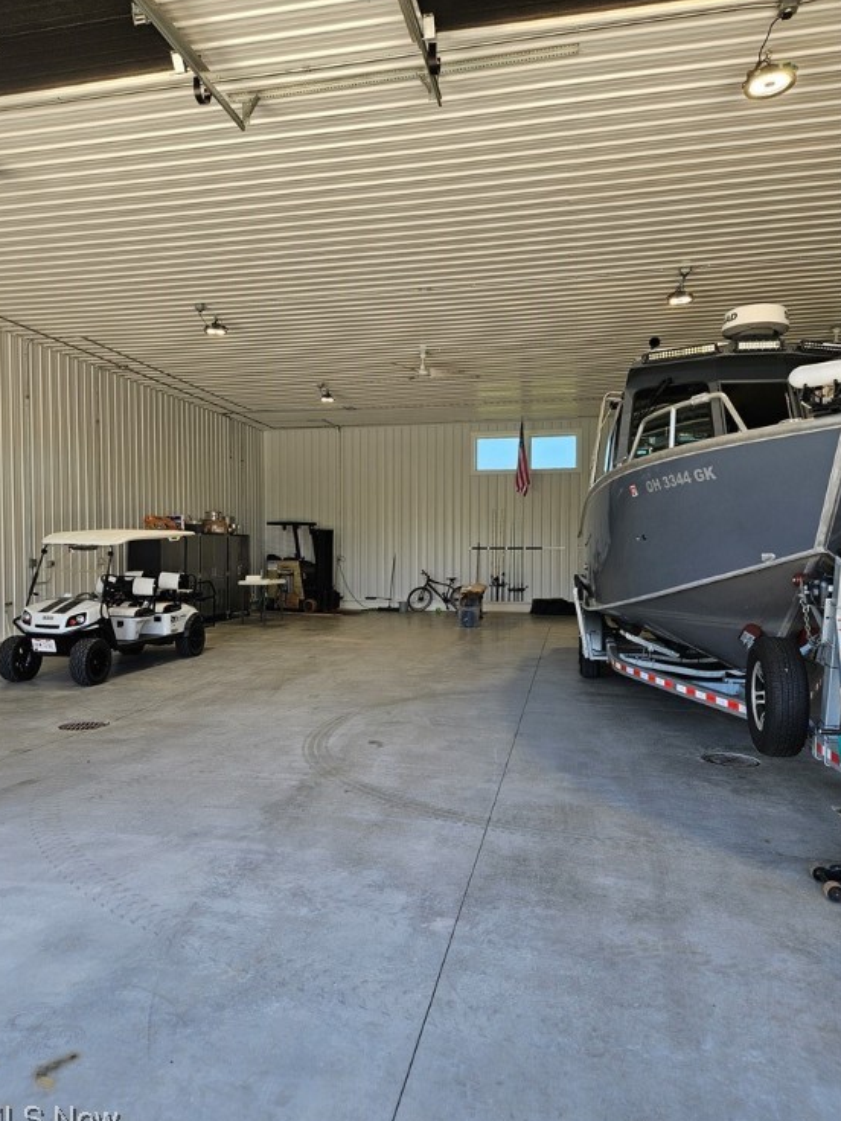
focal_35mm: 24
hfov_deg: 56.8
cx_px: 407
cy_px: 568
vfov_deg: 71.6
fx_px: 777
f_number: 1.8
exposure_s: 1/120
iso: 25
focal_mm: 5.4
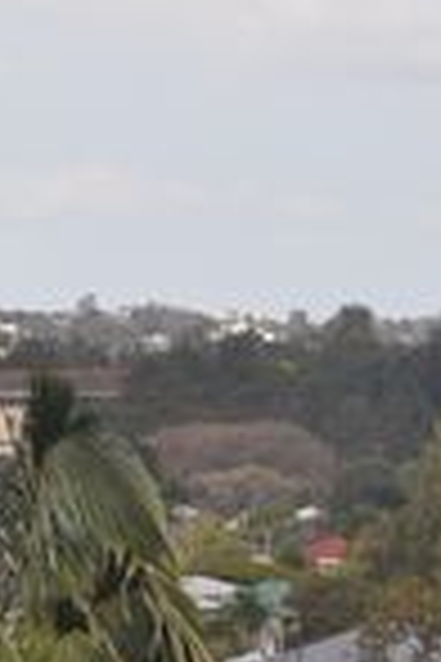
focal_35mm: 346
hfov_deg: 4.0
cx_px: 36
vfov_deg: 6.0
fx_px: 6357
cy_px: 417
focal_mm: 72
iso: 200
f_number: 11
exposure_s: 1/200
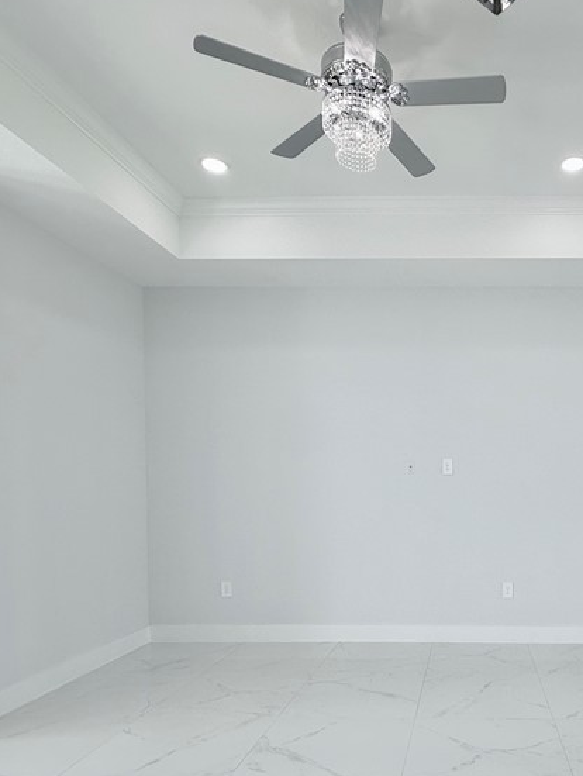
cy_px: 499
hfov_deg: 49.8
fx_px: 583
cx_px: 472
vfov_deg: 66.0
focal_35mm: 26
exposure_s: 1/179
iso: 50
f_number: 2.2
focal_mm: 2.22
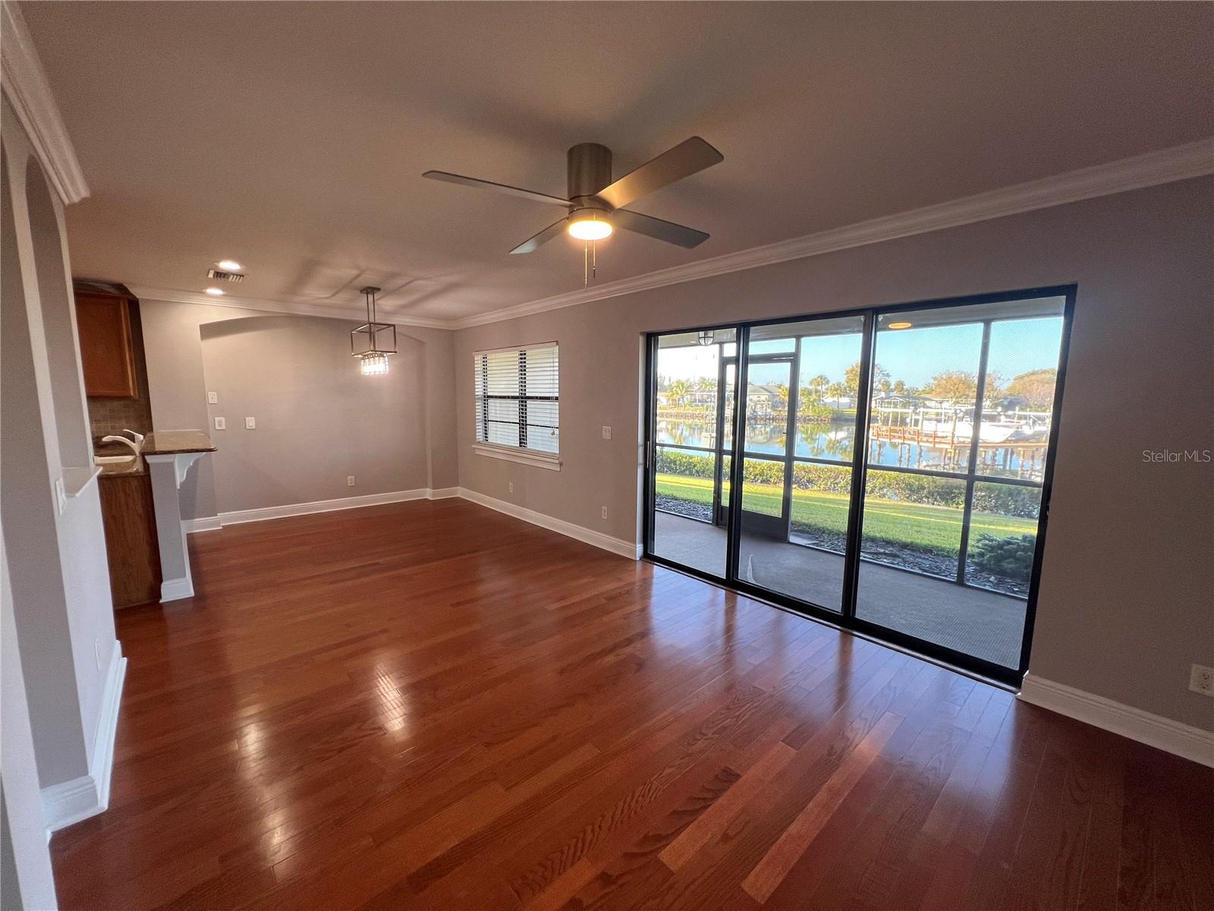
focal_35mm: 13
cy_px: 456
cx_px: 607
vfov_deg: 89.9
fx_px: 456
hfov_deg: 106.2
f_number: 1.8
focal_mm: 1.57
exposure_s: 1/120
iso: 125
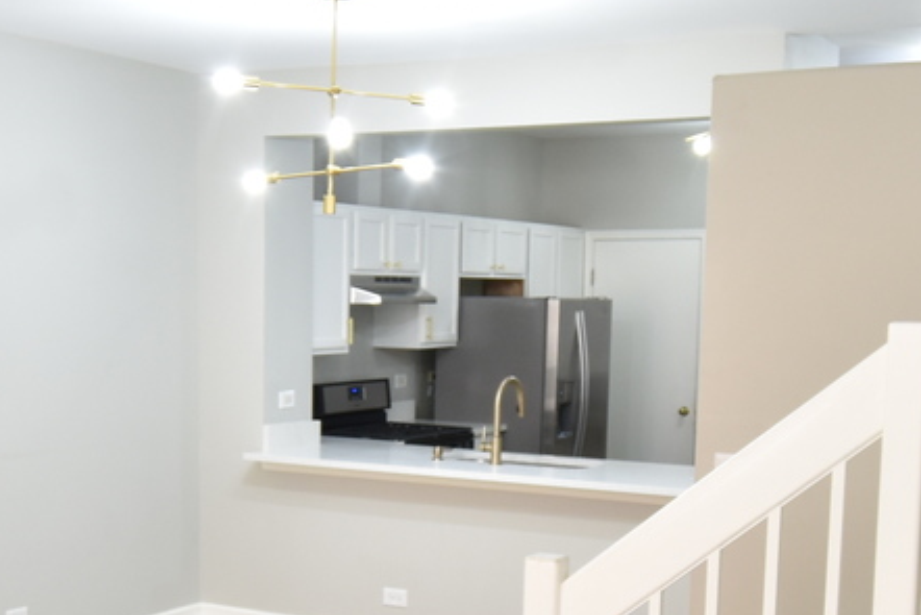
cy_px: 482
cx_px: 360
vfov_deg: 24.3
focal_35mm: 55
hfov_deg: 36.1
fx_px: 1407
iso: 400
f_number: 4.5
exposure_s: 1/25
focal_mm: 10
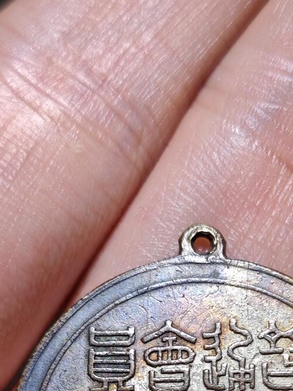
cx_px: 208
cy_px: 451
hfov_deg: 11.8
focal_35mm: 125
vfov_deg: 15.3
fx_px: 1410
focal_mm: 6.55
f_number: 1.6
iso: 50
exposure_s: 1/2056
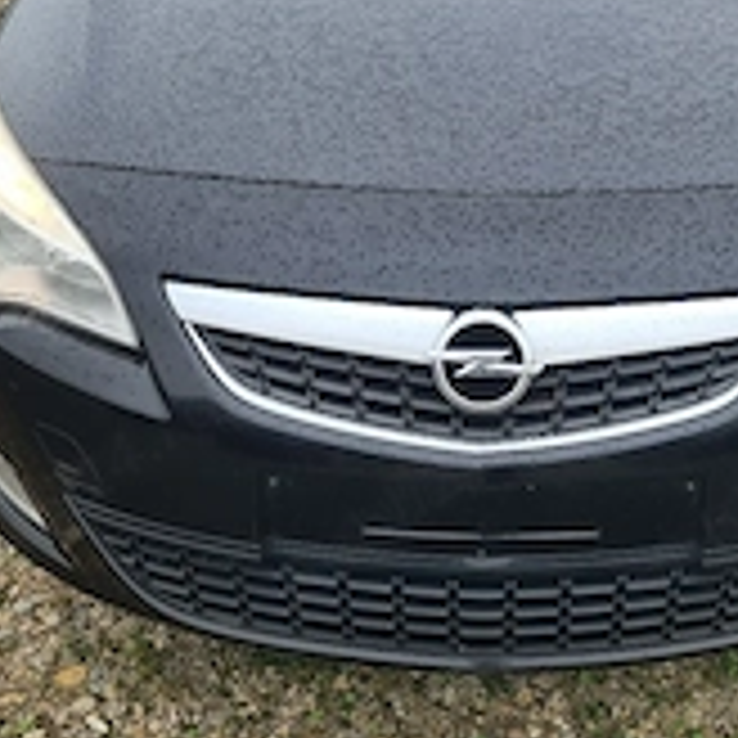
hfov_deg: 31.3
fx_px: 1303
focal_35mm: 54
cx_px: 513
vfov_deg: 31.2
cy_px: 198
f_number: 1.8
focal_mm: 7
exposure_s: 1/119
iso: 50
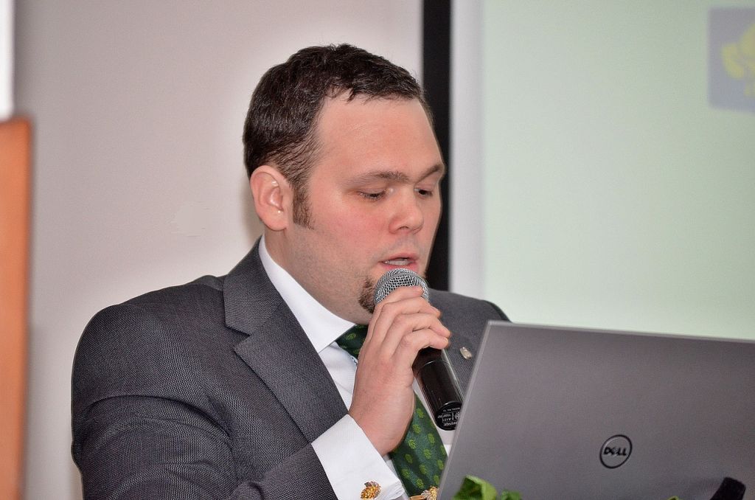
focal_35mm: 218
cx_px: 378
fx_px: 4552
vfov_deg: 6.3
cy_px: 250
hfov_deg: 9.5
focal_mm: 145
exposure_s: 1/60
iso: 1600
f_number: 5
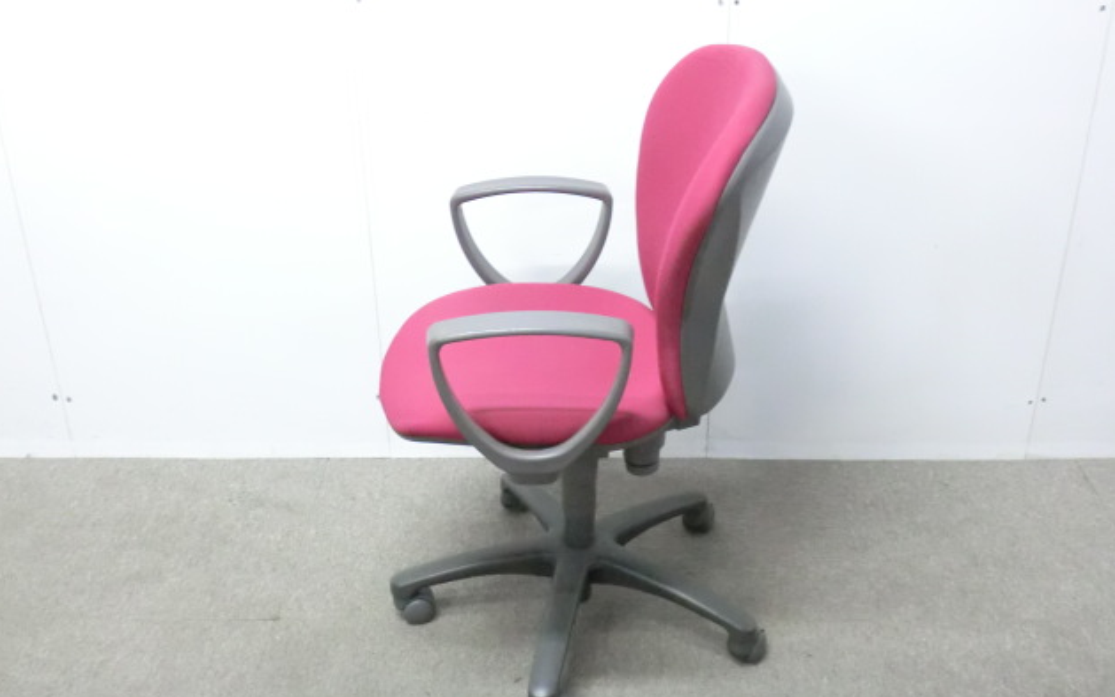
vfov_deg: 31.2
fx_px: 1246
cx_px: 557
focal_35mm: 41
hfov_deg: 48.2
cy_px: 339
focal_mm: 6.9
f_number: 3.9
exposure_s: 1/25
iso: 800
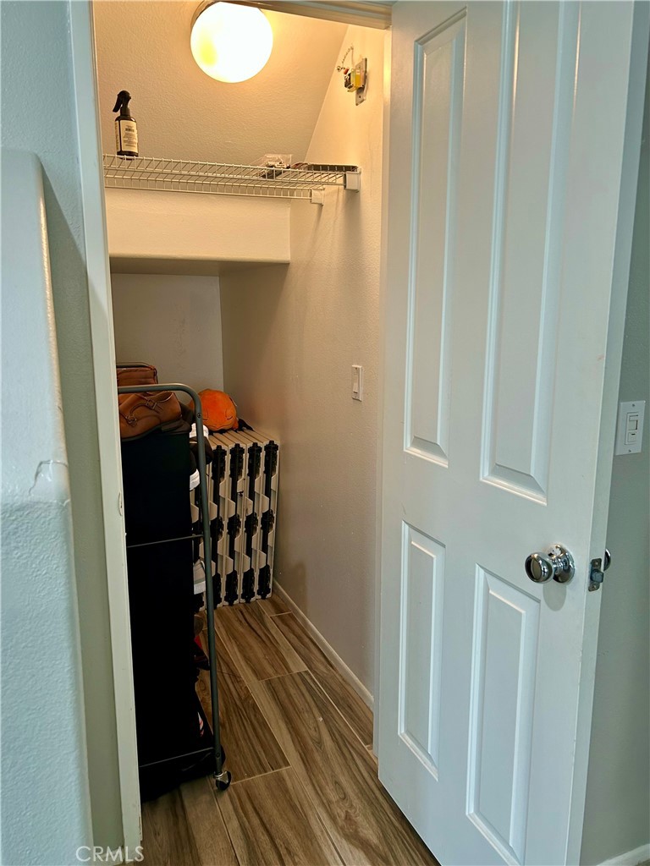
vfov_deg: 67.3
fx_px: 651
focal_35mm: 26
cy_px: 433
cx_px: 325
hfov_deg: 53.1
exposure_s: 1/60
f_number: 1.5
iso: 125
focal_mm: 5.7
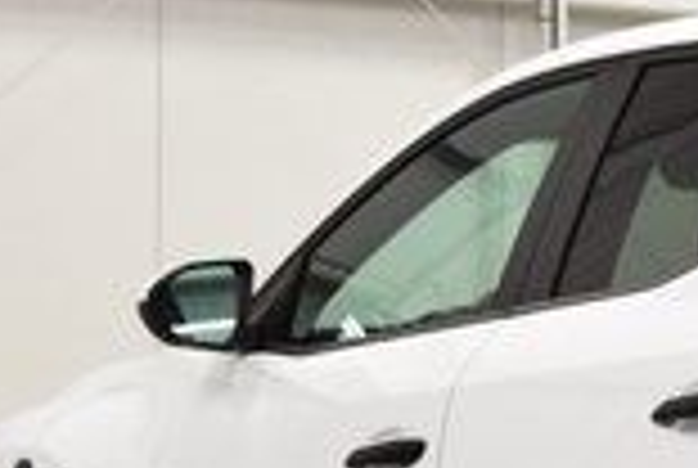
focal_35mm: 247
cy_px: 448
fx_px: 4798
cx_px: 1189
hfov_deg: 8.1
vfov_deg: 5.6
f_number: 7.1
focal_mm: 40
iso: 720
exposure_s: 1/30
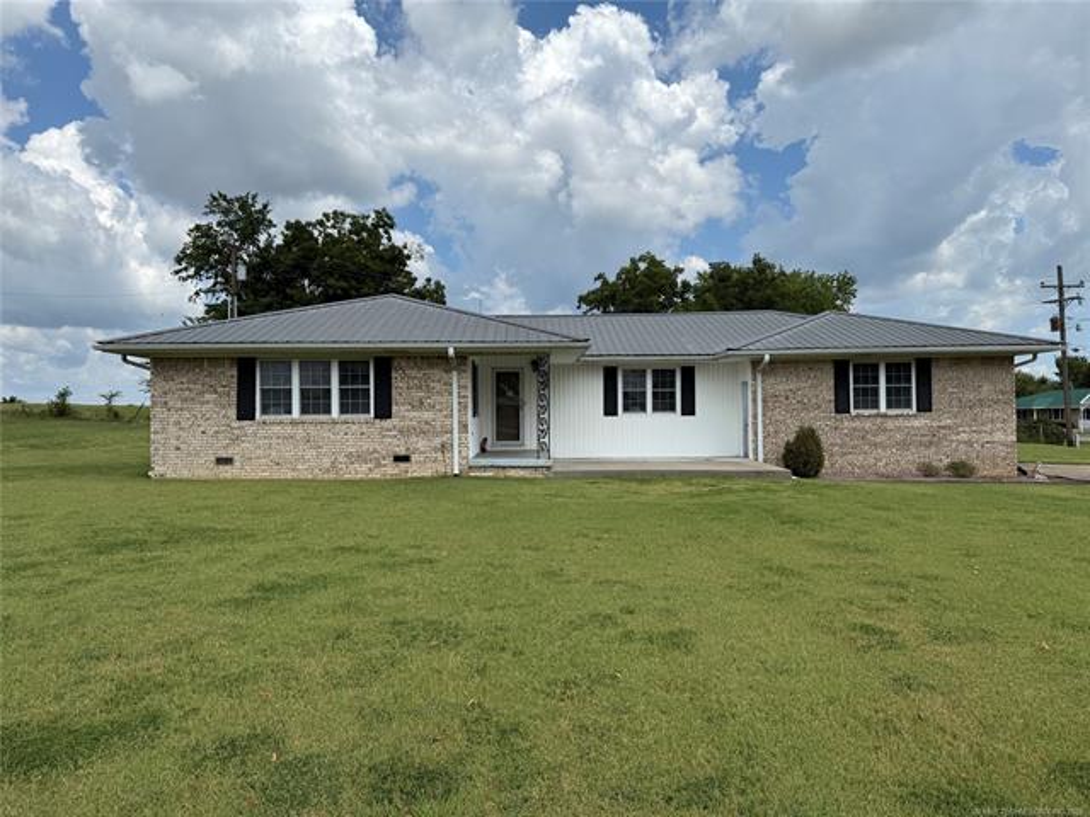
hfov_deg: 71.6
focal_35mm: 24
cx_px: 545
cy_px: 408
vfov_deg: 56.8
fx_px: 756
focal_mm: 6.76
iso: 80
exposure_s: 1/6173
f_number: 1.78
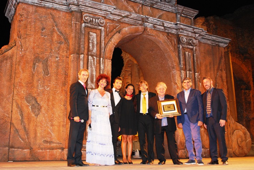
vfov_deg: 32.0
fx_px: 297
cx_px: 127
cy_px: 85
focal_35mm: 42
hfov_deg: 46.3
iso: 720
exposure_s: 1/60
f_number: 4.5
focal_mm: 28
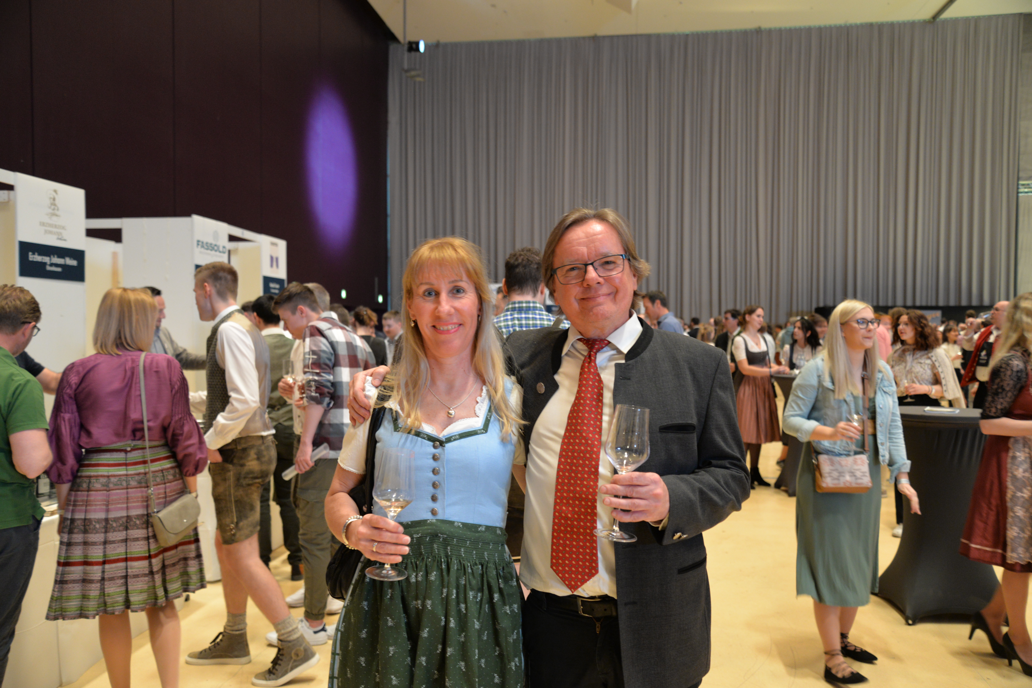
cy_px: 344
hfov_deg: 60.3
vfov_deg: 42.3
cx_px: 516
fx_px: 889
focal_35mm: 31
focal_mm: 31
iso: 1600
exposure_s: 1/30
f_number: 4
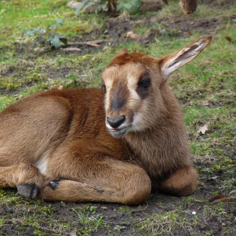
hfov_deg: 3.2
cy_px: 118
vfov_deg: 3.2
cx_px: 99
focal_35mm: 541
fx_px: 4173
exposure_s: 1/125
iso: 125
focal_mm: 81.2
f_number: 4
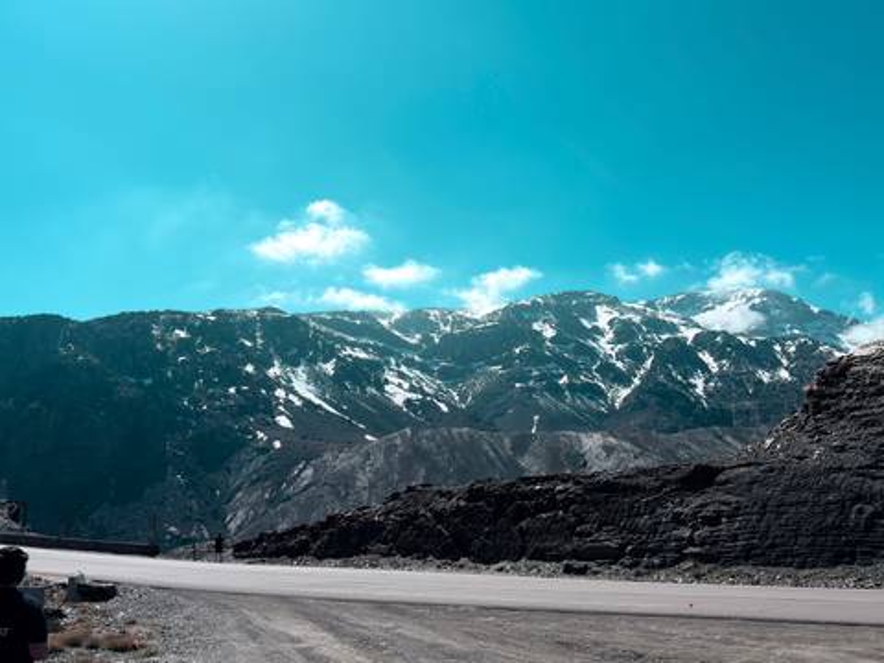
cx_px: 442
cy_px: 332
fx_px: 868
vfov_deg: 41.8
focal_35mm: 34
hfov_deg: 54.0
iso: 32
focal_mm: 5.96
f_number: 1.6
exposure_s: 1/5495
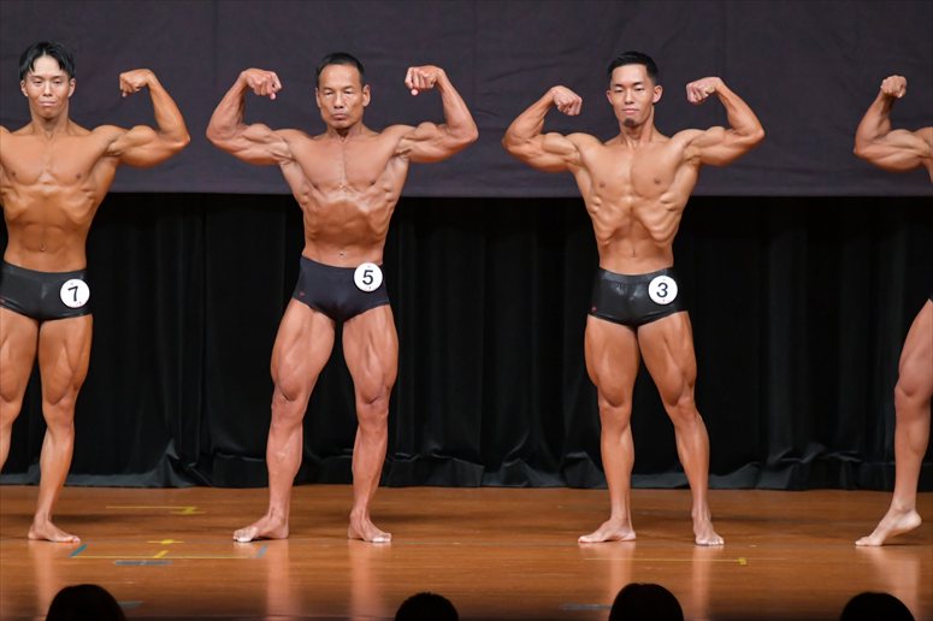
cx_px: 466
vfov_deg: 5.1
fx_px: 6994
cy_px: 310
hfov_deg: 7.6
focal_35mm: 270
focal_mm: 180
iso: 5000
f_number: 5.6
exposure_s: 1/400
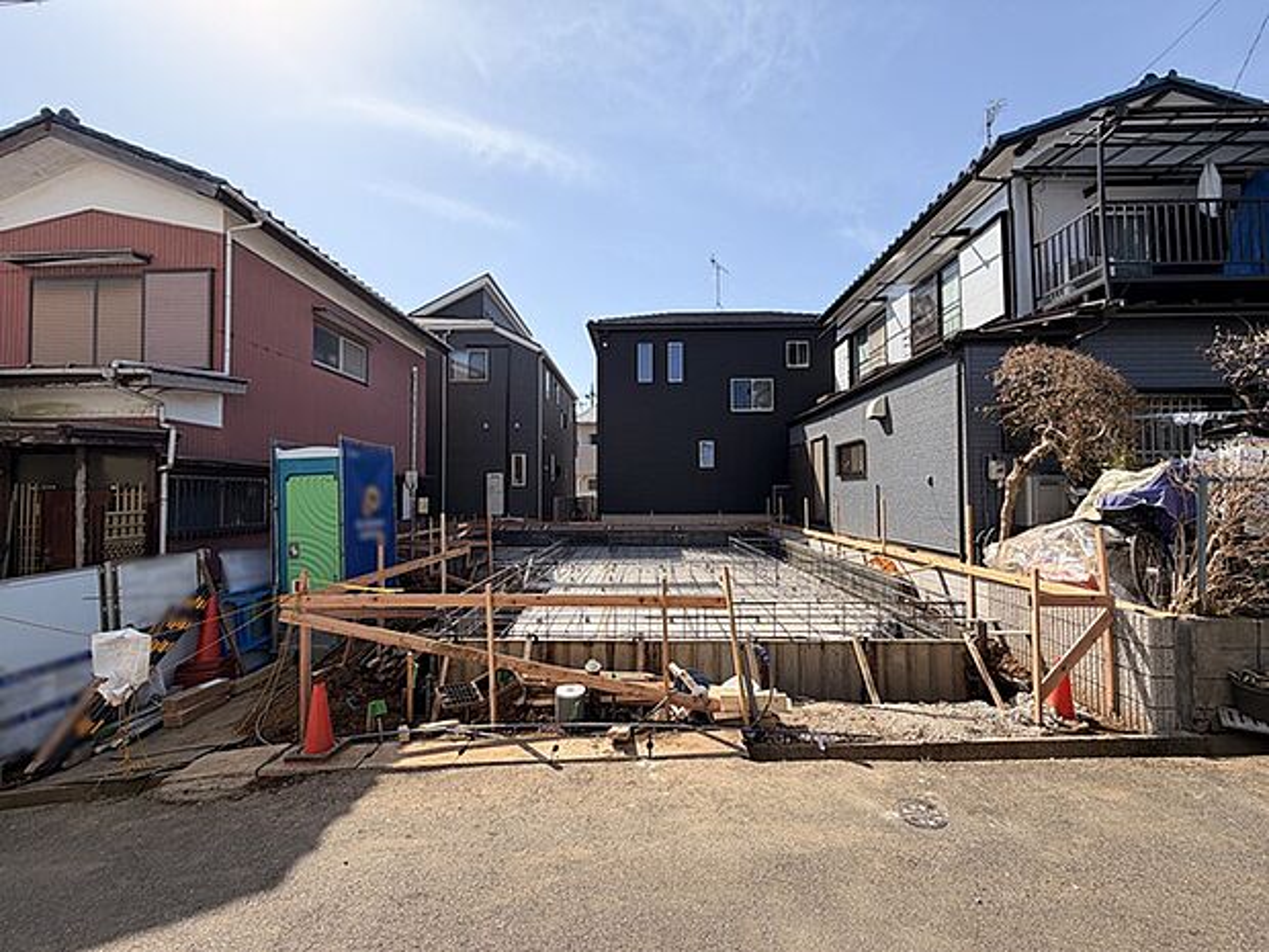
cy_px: 476
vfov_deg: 85.7
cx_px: 634
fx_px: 513
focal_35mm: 14
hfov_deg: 102.1
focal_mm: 2.22
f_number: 2.2
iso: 25
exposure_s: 1/770
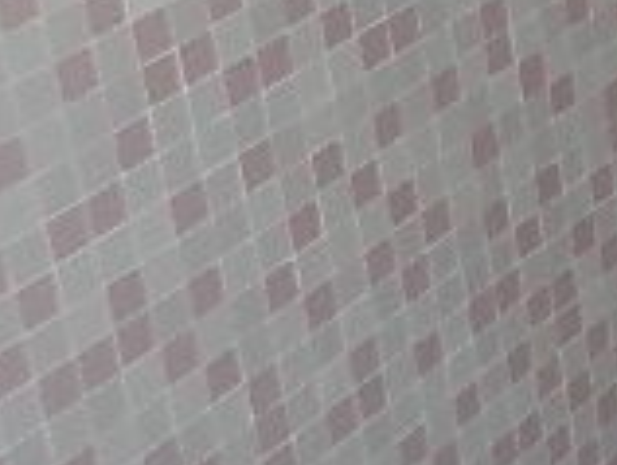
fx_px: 2660
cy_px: -117
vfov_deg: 9.8
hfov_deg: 11.6
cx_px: 1300
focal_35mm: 149
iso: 200
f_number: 3.4
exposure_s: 1/30
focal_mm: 4
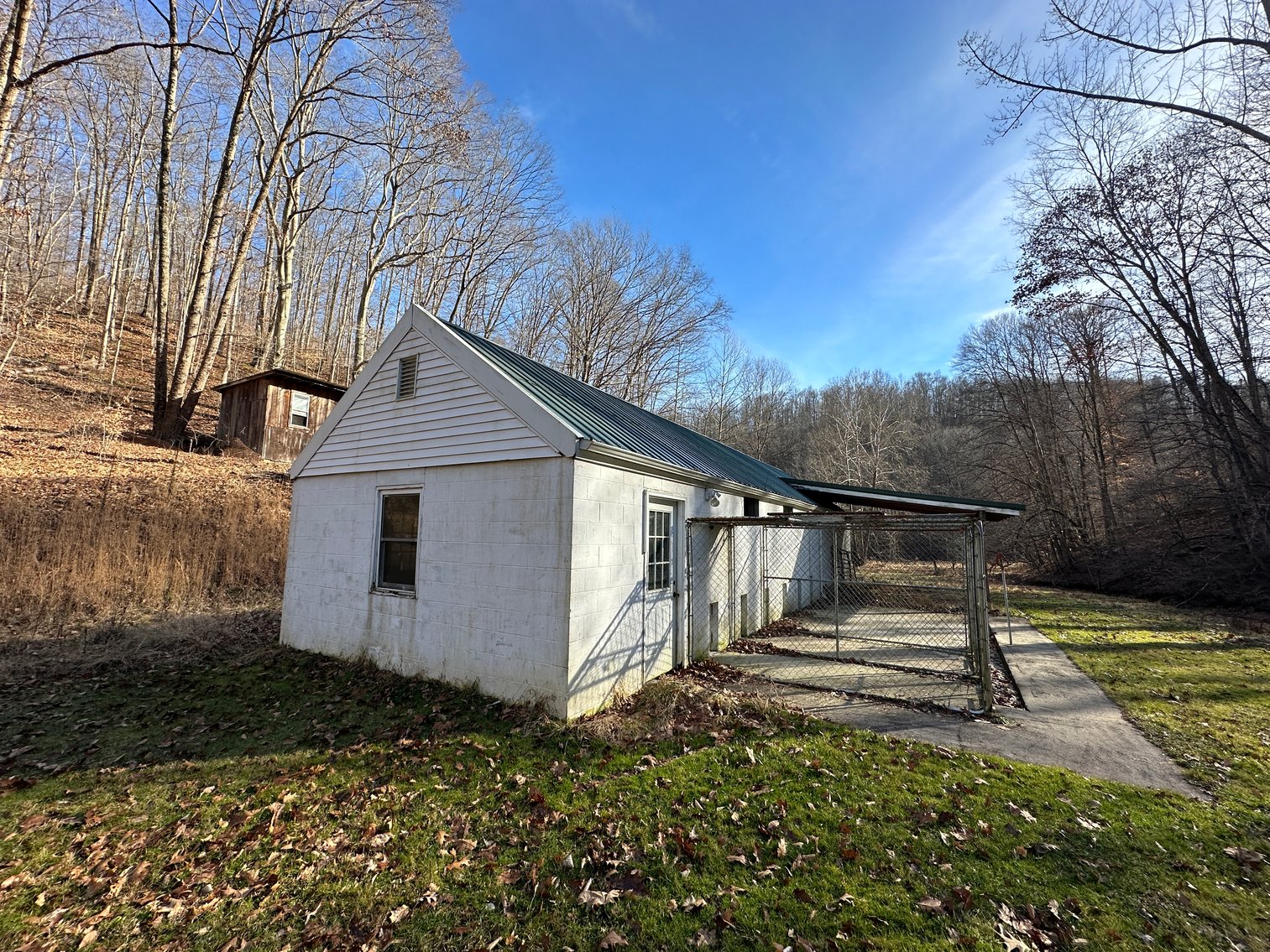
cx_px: 635
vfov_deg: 85.7
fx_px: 514
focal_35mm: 14
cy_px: 476
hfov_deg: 102.1
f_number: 2.2
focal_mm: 2.22
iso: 40
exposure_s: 1/769
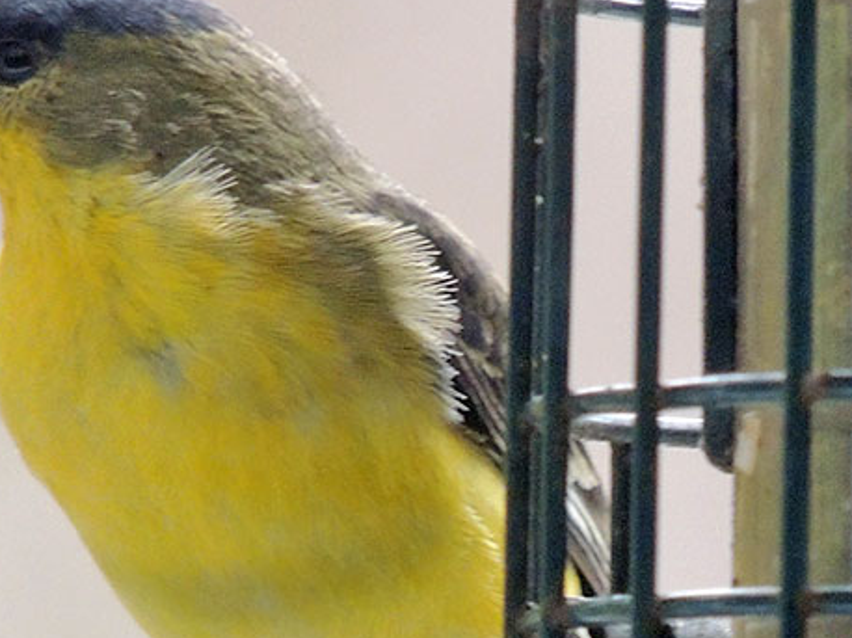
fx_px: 43001
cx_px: 121
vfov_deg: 0.9
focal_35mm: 1748
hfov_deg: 1.1
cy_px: 463
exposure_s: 1/125
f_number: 5.9
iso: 800
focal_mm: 180
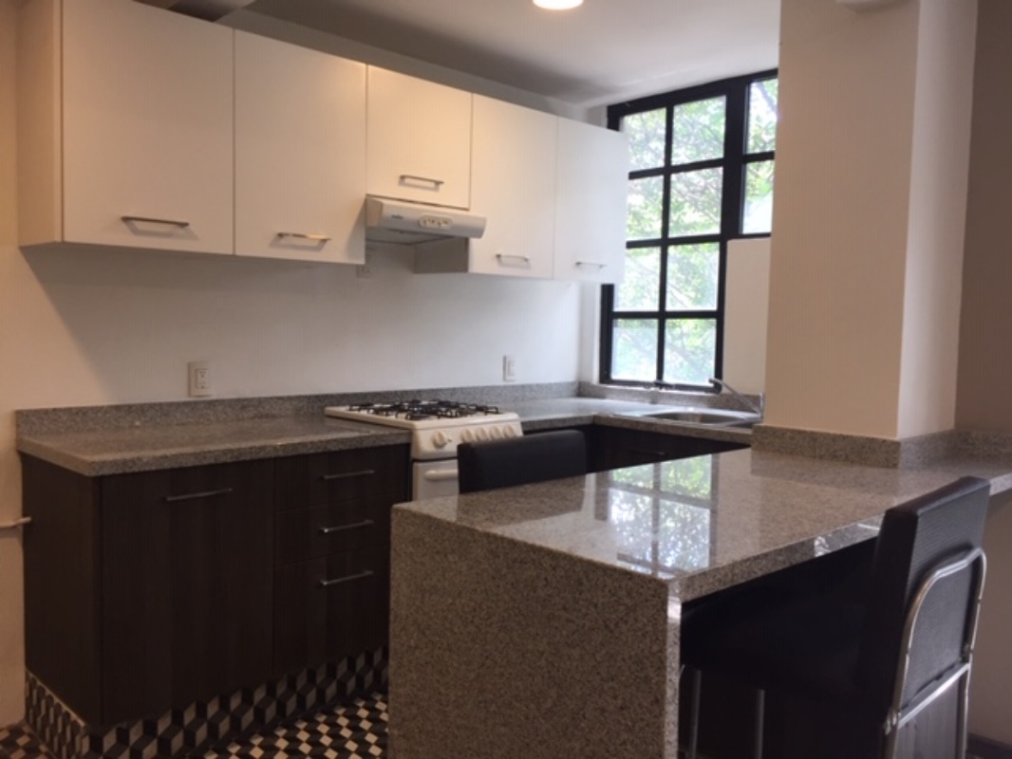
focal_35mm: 29
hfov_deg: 61.6
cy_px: 380
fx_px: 848
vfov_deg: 48.2
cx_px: 506
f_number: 2.2
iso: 40
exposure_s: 1/60
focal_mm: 4.15
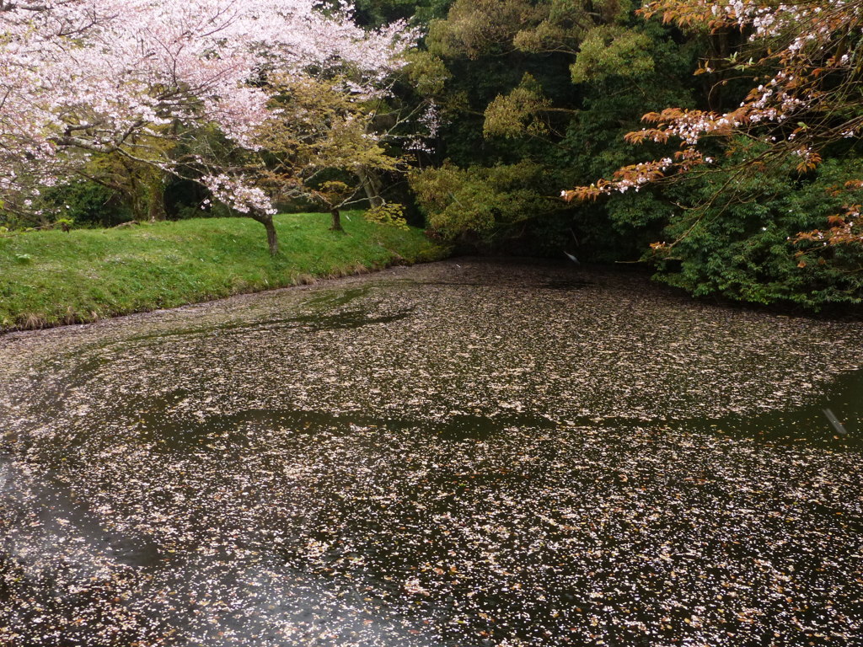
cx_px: 432
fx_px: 947
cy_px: 324
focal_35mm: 38
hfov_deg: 49.0
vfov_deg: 37.7
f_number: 6.3
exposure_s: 1/30
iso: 320
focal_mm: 6.8
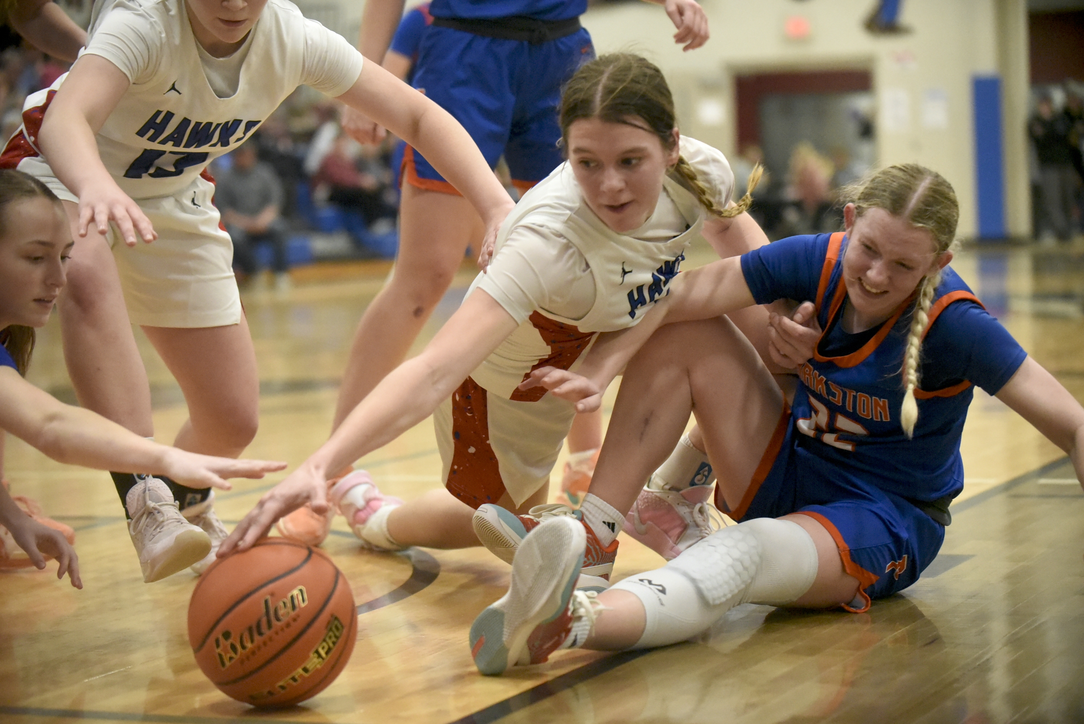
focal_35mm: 90
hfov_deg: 22.6
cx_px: 542
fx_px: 2711
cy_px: 362
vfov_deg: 15.2
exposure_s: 1/1600
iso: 12800
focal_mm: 90
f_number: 3.2
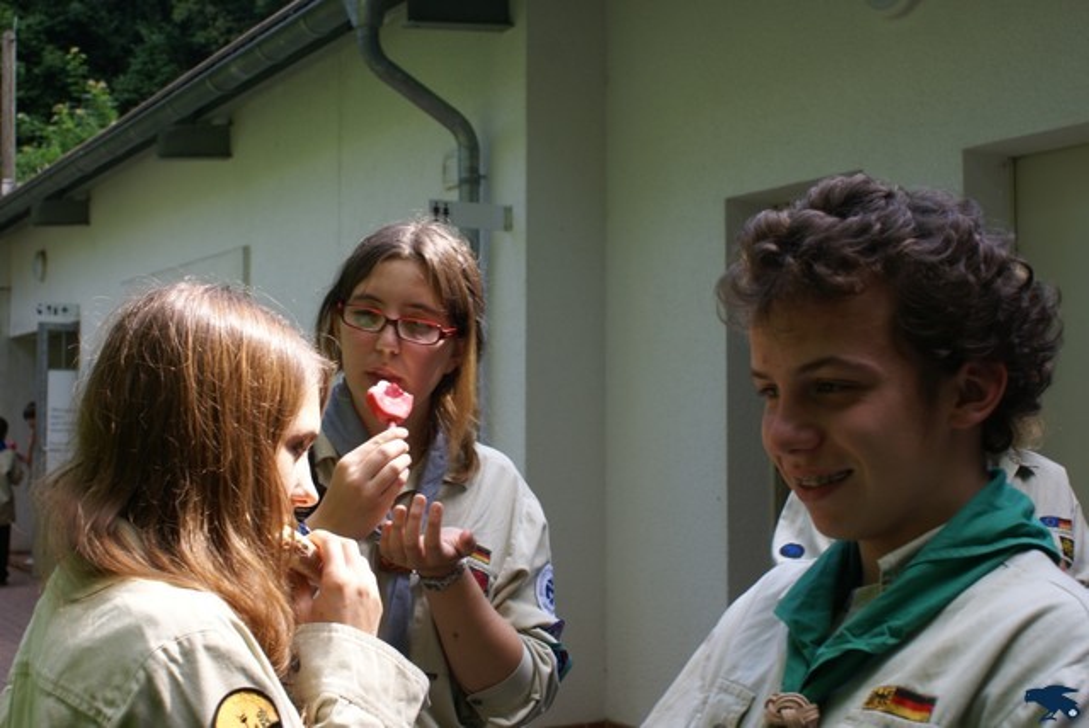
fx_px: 1362
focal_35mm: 45
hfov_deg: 43.6
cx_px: 544
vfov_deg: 29.9
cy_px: 364
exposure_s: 1/80
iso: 100
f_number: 8
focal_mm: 30
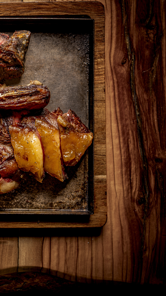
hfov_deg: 16.6
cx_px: -74
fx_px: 524
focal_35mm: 67
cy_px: 137
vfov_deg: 31.4
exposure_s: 1/400
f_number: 5
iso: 100
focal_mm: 35
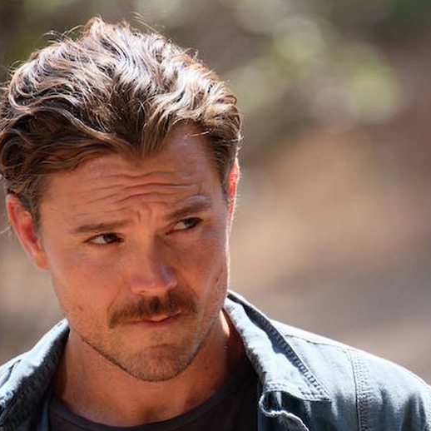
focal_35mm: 768
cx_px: 282
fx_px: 10818
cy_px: 216
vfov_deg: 2.3
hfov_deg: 2.3
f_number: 5.6
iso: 800
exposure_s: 1/500
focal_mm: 400
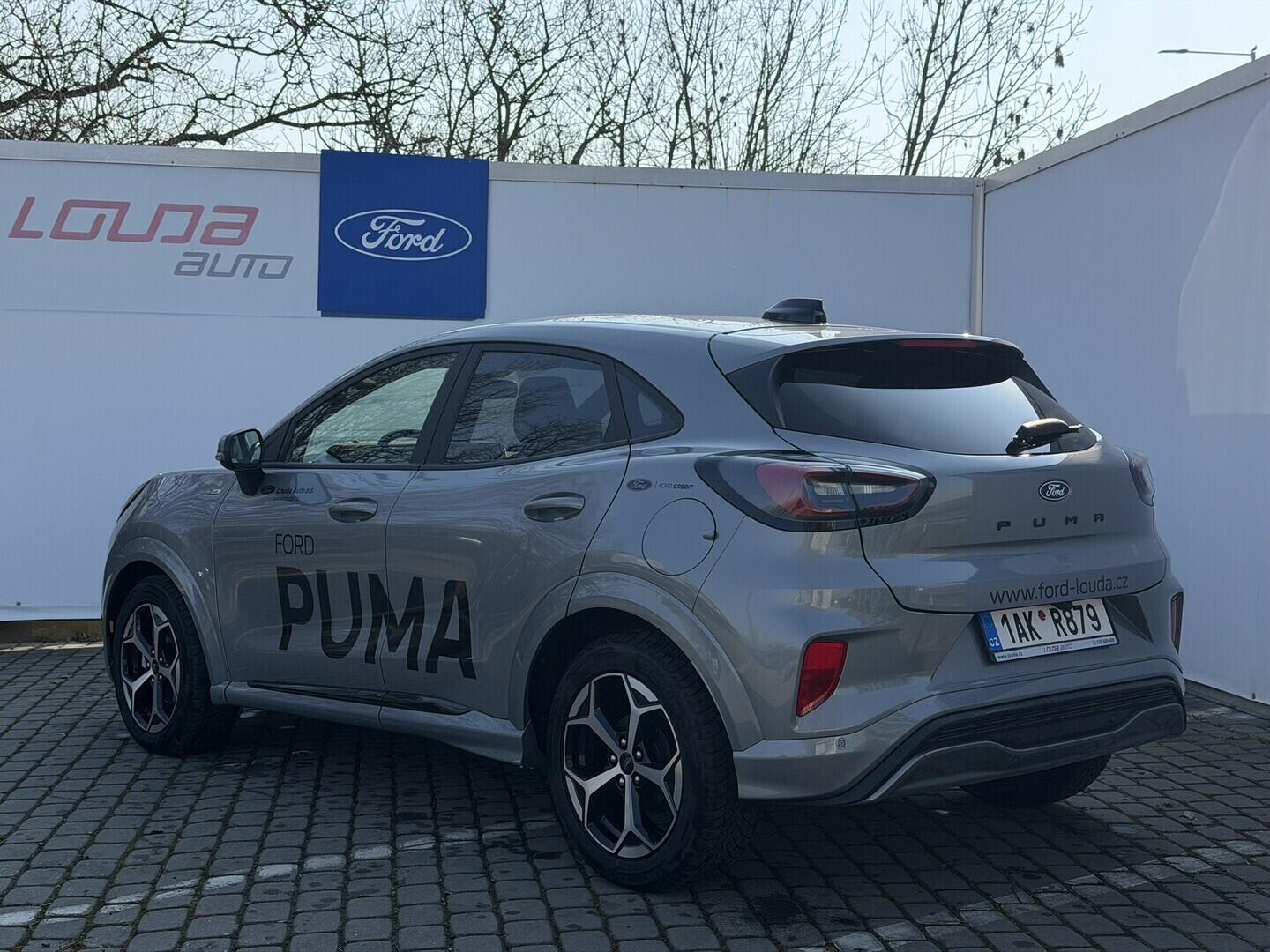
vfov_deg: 30.3
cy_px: 476
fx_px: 1761
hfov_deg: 39.7
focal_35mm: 48
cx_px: 635
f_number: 1.78
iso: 100
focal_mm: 6.76
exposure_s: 1/4329
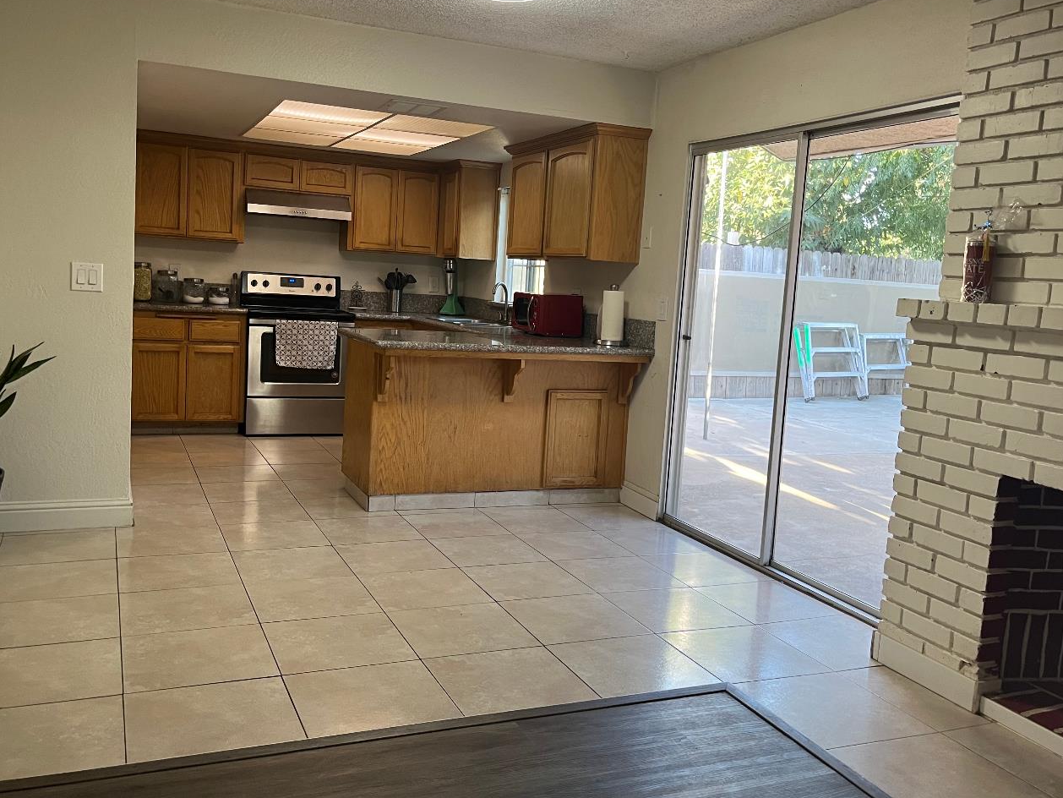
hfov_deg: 58.3
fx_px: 952
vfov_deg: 45.4
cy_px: 368
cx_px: 525
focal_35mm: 31
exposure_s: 1/60
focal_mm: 5.1
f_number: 1.6
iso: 80
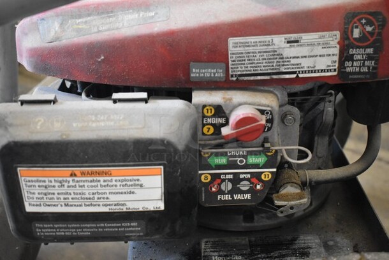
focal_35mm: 45
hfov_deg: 43.6
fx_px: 487
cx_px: 194
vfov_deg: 29.9
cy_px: 130
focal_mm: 30
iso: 3600
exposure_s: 1/125
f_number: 4.2
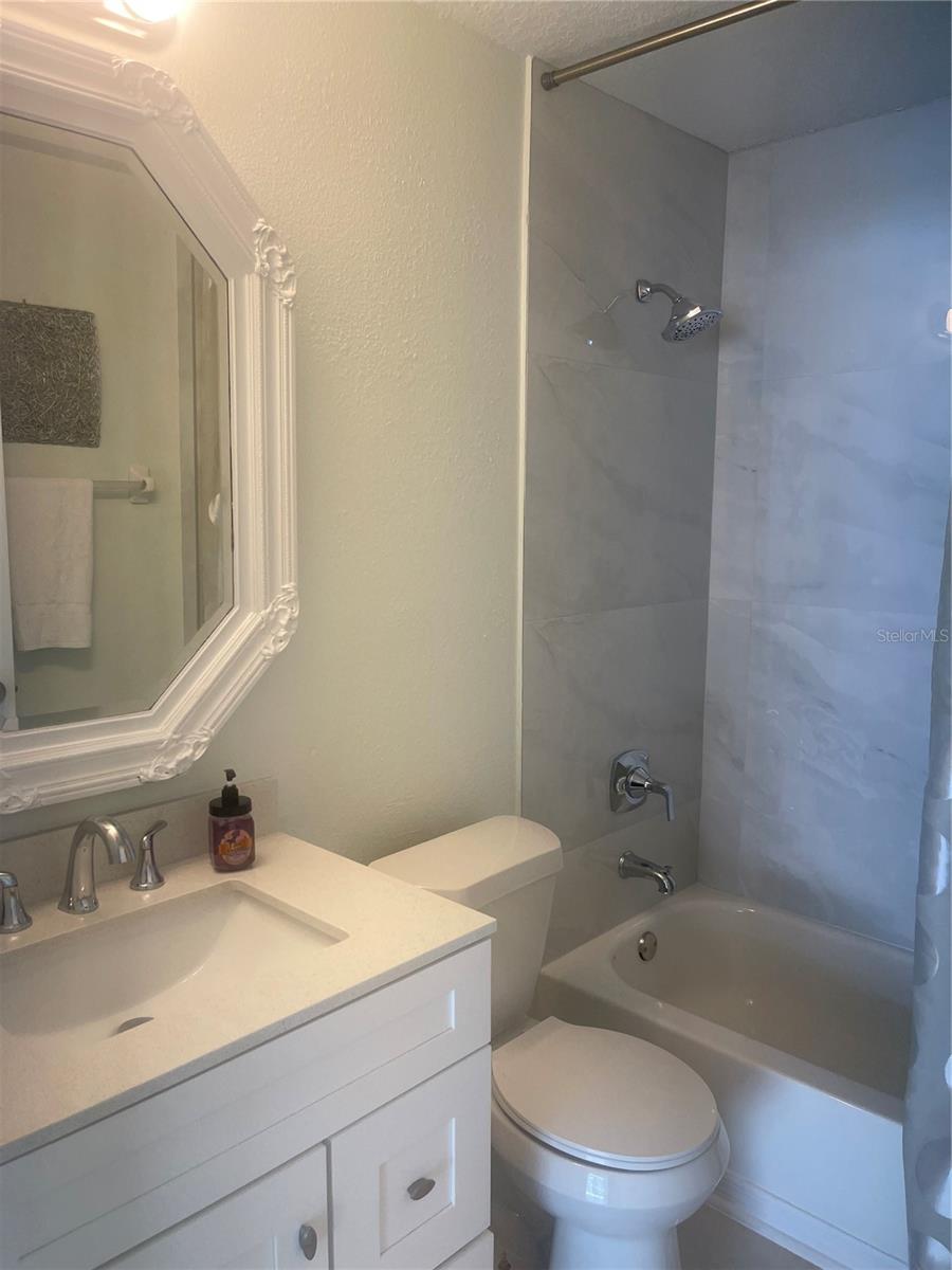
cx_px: 476
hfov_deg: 53.1
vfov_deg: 67.3
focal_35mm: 26
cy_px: 635
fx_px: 953
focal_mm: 5.1
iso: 80
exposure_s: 1/120
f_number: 1.6
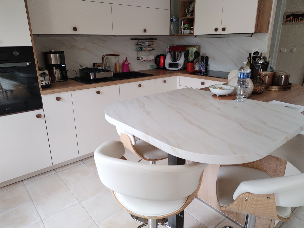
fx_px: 228
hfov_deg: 67.3
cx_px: 152
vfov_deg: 53.1
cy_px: 114
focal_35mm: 26
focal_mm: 4.75
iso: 1227
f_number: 1.8
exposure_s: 1/25
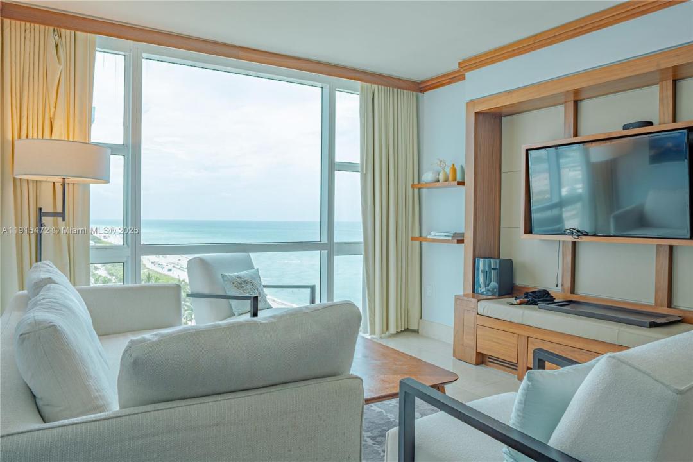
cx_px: 346
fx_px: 462
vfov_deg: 53.1
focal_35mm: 24
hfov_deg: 73.7
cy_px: 231
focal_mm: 16
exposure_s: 1/125
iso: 100
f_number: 9
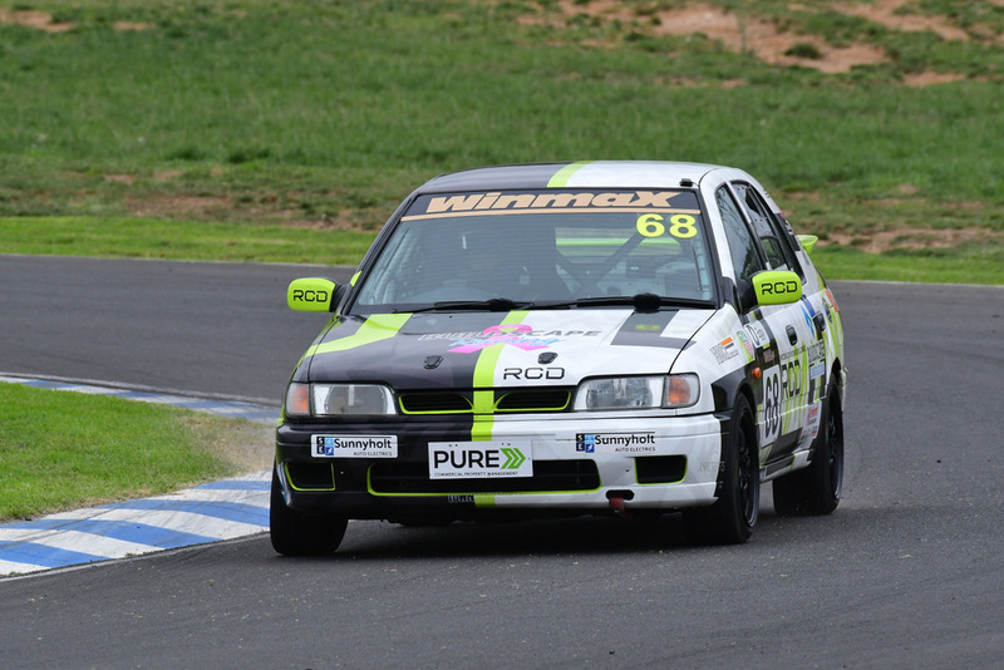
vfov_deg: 2.0
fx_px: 18831
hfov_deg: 3.1
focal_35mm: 675
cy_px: 335
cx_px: 502
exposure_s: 1/640
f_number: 11
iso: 800
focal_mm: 450
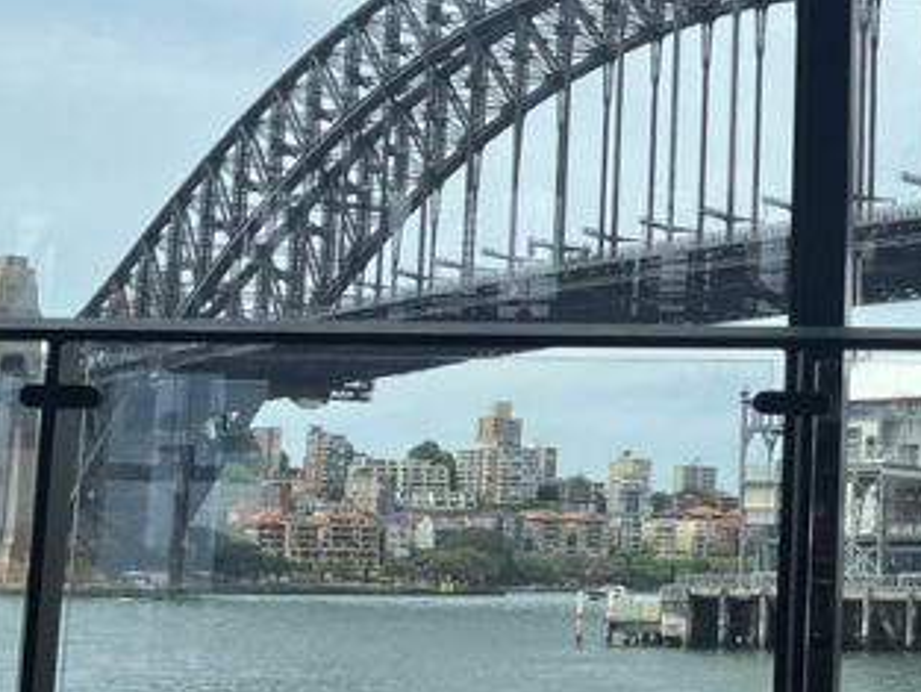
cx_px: 1033
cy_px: 277
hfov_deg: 21.7
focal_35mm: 85
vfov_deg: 17.4
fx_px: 2262
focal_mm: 5.7
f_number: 1.5
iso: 50
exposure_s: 1/5076
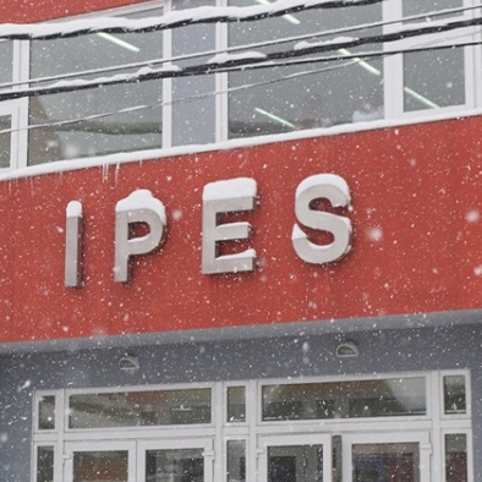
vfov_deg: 17.9
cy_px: 240
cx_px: 250
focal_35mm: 97
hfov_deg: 17.9
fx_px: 1528
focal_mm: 40
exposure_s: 1/250
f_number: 8
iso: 360
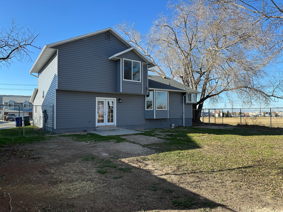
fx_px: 196
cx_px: 142
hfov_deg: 71.6
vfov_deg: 56.8
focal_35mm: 24
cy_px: 106
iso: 80
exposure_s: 1/2028
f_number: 1.78
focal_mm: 6.86
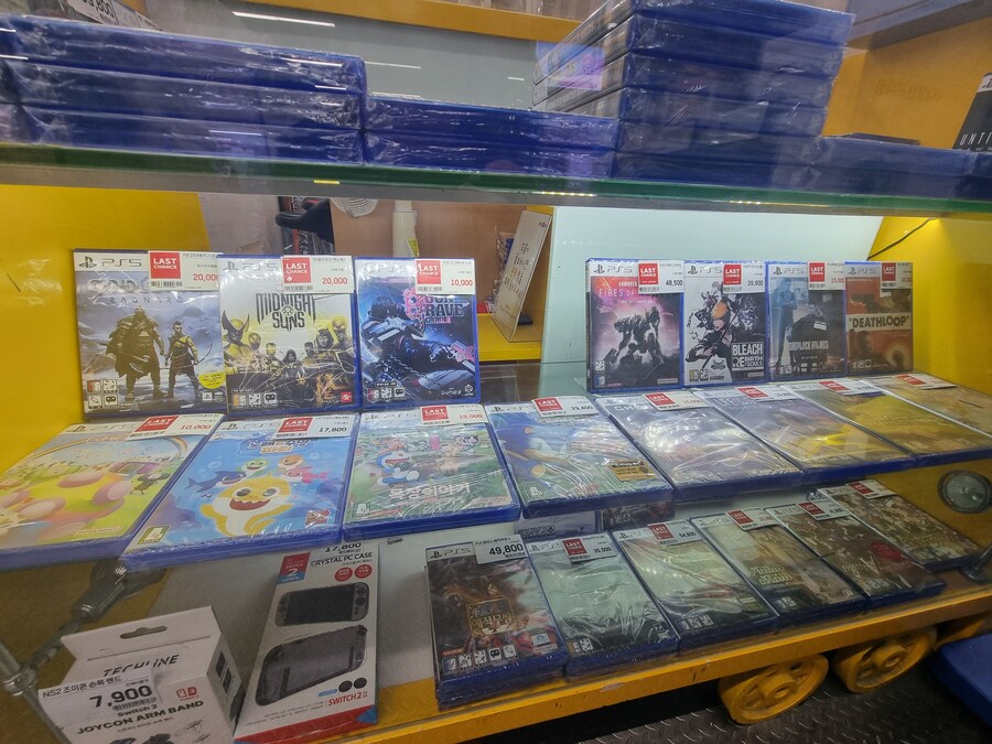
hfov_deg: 106.2
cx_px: 496
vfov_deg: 89.9
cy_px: 372
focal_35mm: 13
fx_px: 373
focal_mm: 2.2
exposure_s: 1/120
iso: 80
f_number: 2.2
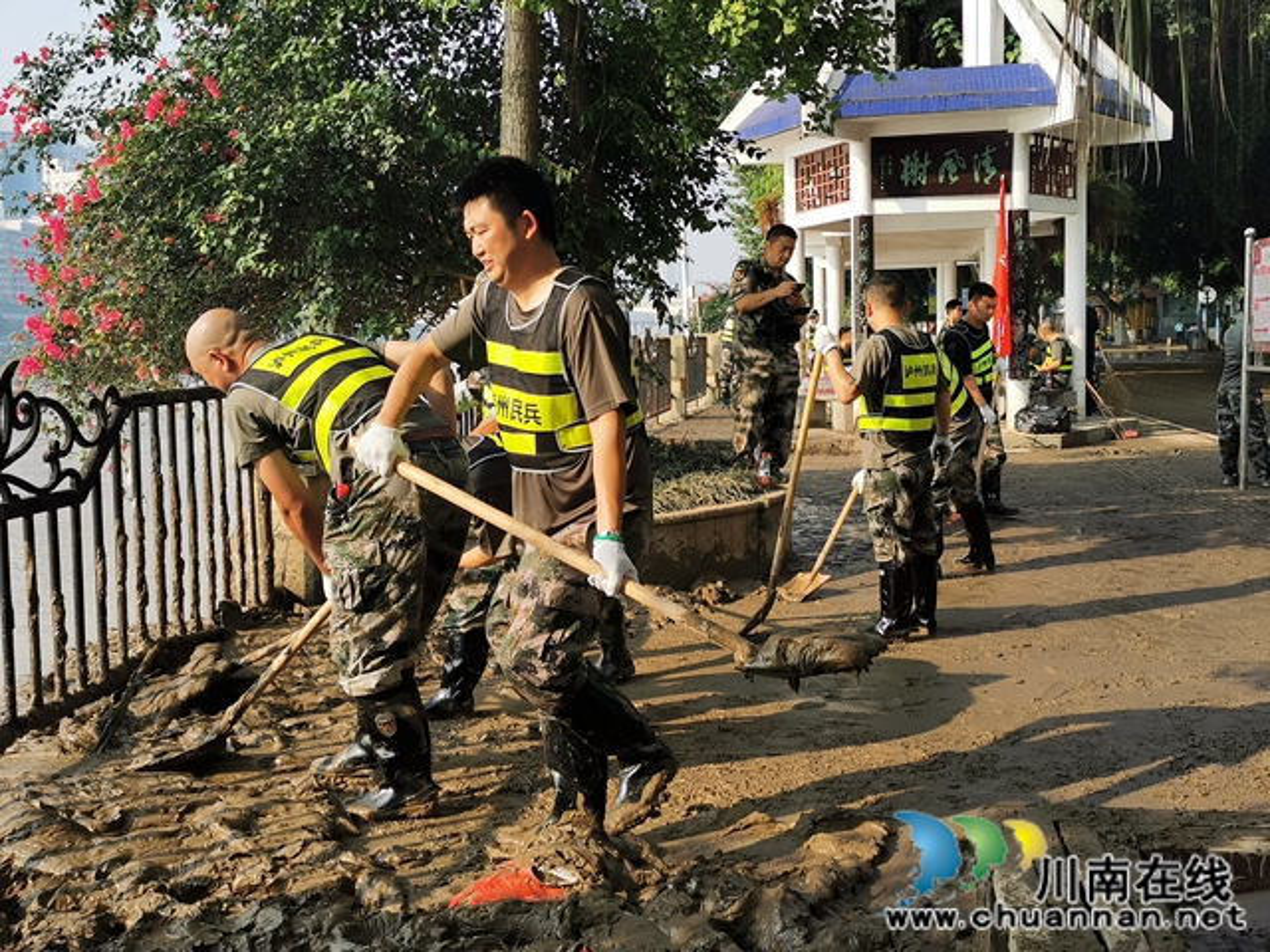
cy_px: 476
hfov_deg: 49.0
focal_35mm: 38
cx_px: 635
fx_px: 1394
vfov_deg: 37.7
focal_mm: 5.58
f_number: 1.8
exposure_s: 1/1488
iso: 50
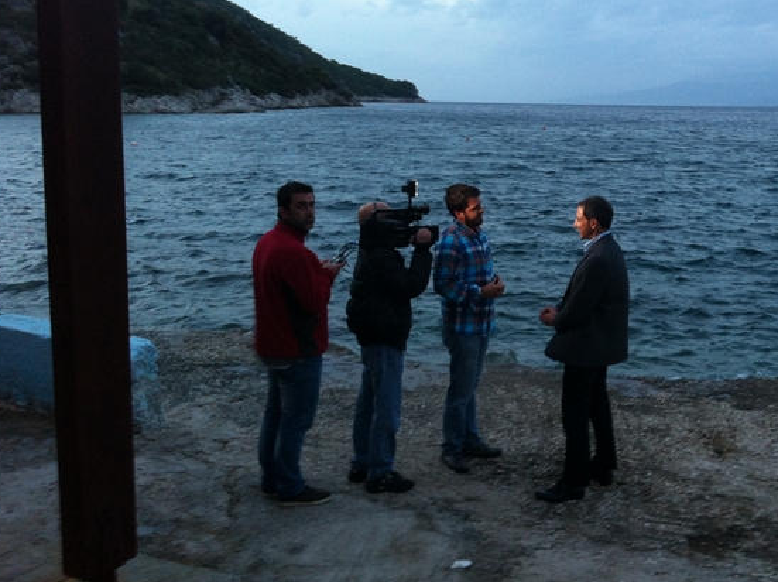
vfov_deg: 30.8
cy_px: 242
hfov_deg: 40.0
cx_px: 513
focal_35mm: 47
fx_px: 1055
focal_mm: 3.85
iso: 125
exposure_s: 1/15
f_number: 2.8
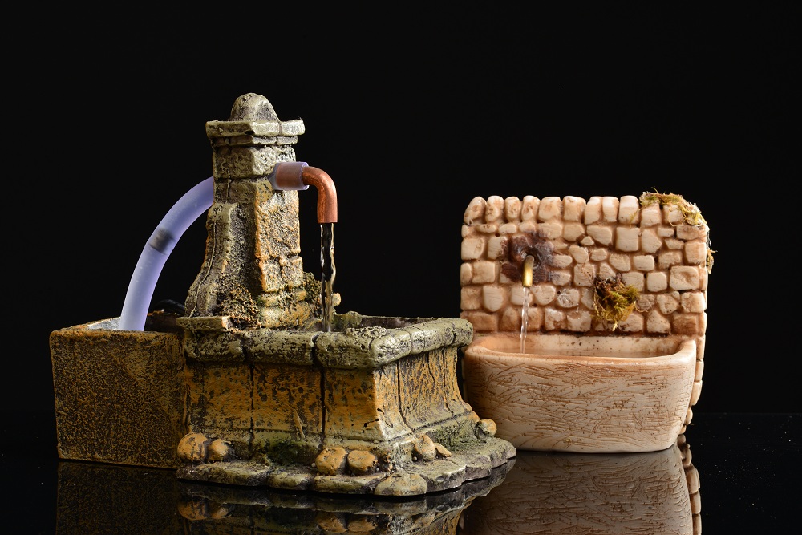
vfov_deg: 13.0
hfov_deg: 19.5
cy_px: 268
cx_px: 401
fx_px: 2339
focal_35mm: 105
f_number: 18
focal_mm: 105
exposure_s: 1/125
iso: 100
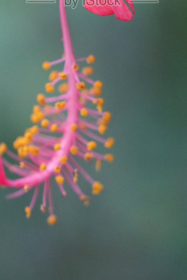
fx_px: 2376
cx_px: 92
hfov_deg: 4.5
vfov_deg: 6.7
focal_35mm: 305
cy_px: -18
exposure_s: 1/1000
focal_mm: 90
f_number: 2.8
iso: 2000
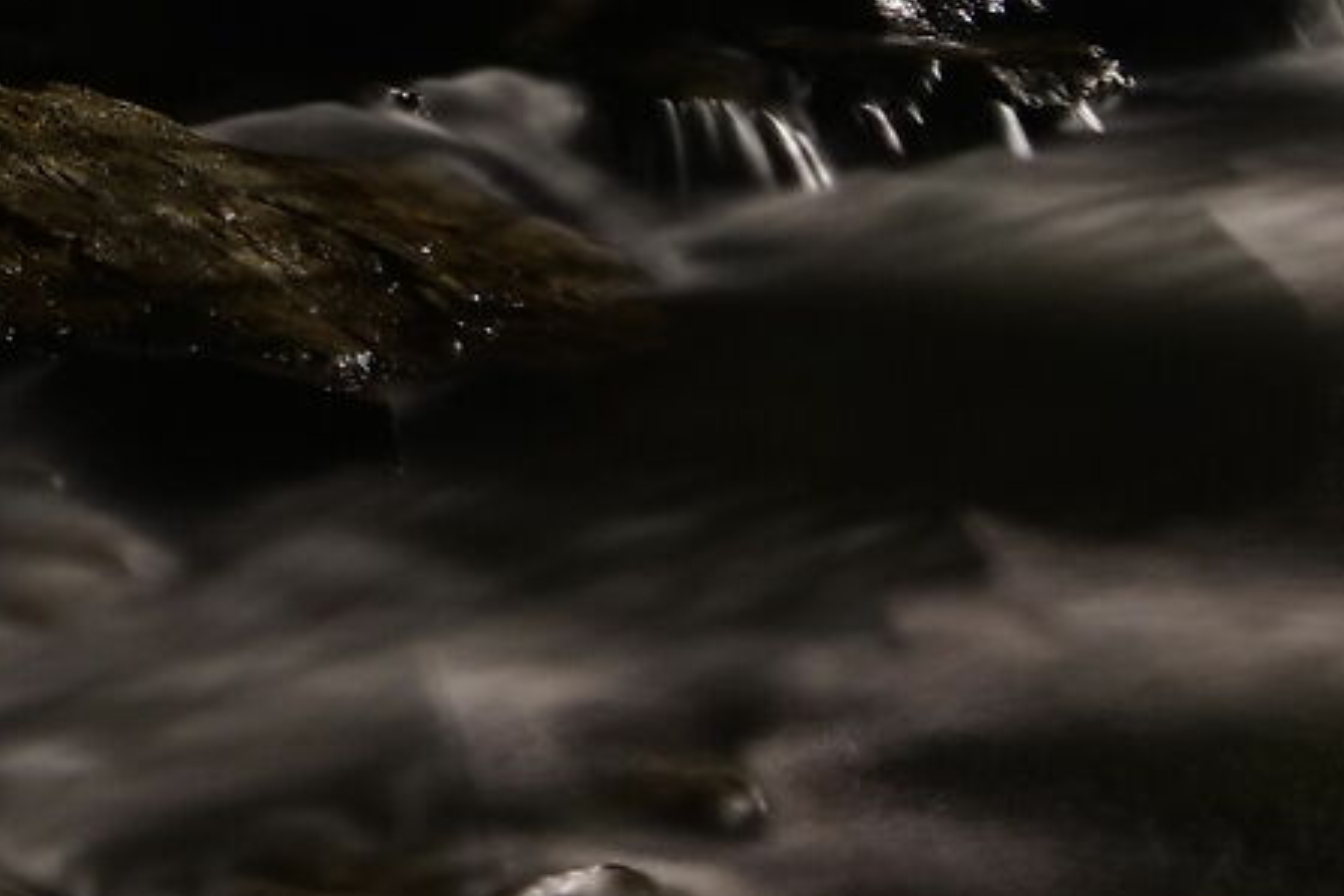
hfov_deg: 11.1
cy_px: -412
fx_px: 6607
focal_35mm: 177
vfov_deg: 7.6
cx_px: -728
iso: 100
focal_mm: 22
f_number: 9
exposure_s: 30
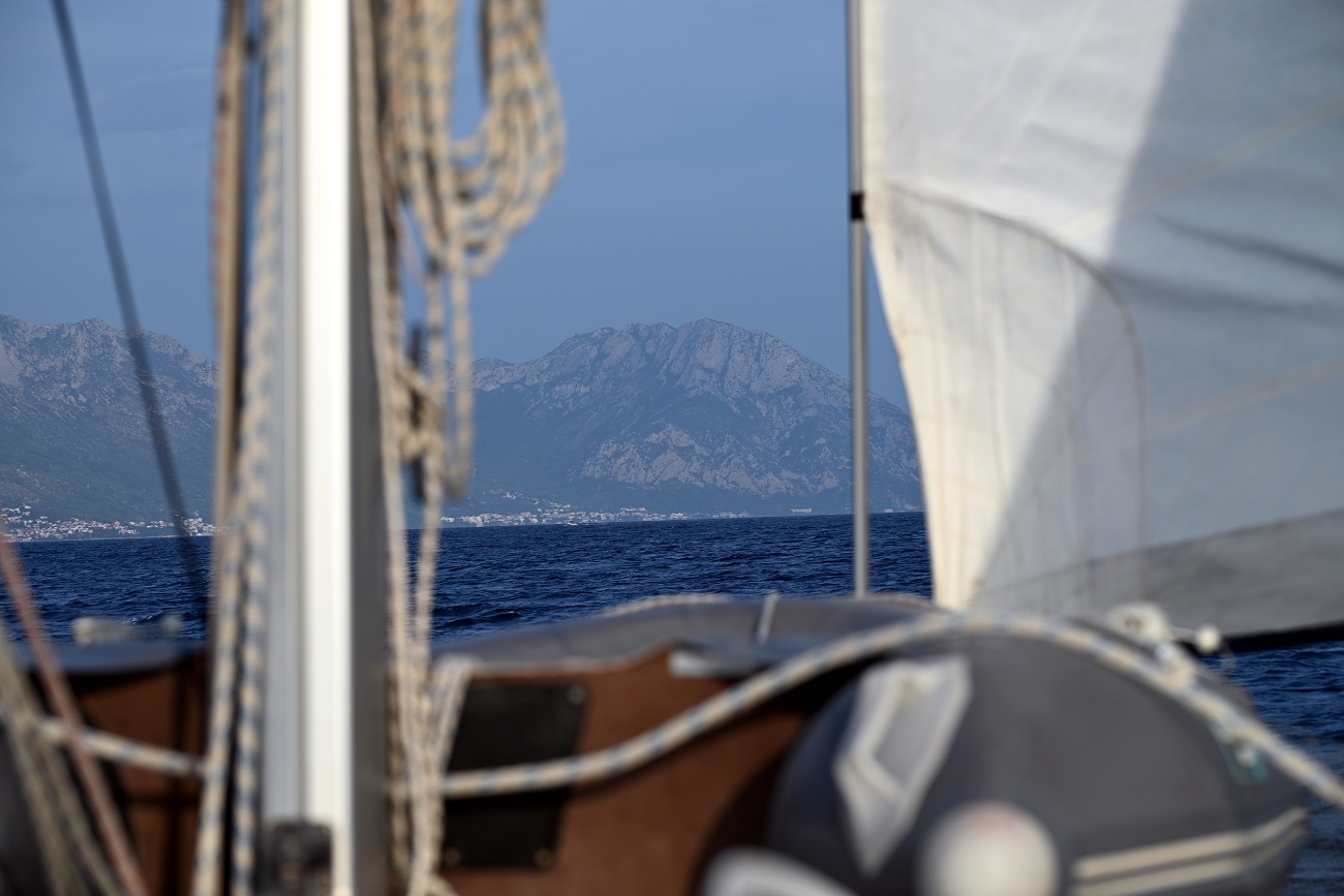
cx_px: 672
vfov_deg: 13.4
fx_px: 3808
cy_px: 448
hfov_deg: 20.0
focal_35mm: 102
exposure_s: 1/640
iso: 100
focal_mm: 102
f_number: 6.3
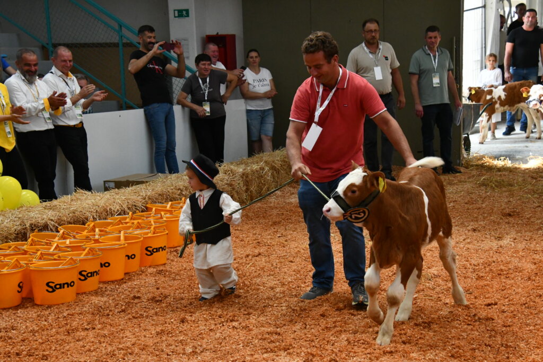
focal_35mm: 75
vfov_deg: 18.2
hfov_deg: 27.0
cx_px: 272
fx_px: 1131
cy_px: 181
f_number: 10
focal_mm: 50
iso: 3200
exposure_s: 1/400
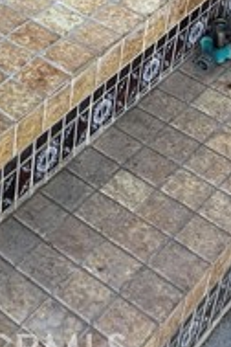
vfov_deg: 21.5
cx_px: -48
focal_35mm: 88
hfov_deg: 15.0
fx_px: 847
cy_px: -64
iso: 32
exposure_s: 1/225
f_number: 1.6
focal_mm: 5.1
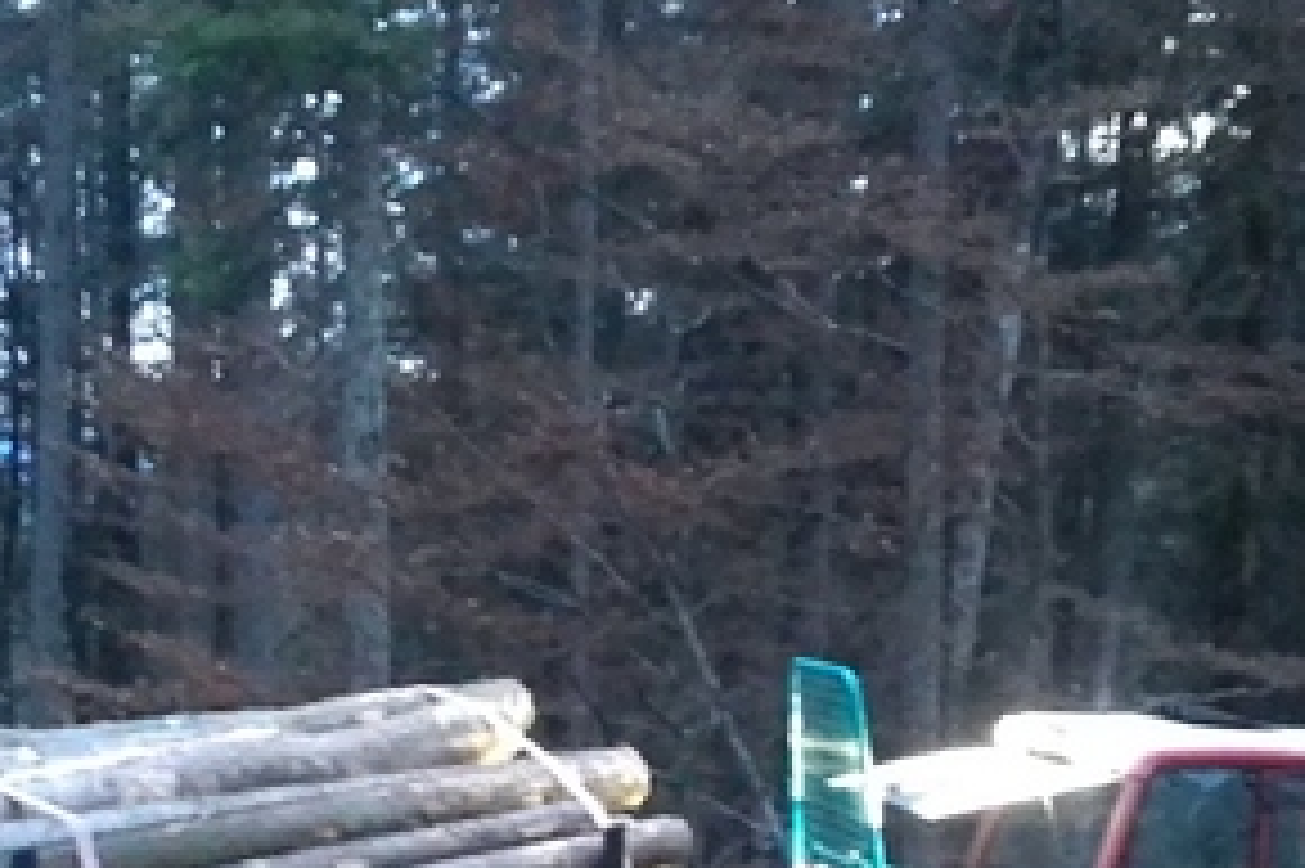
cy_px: 1070
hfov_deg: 22.9
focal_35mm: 89
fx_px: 3224
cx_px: 585
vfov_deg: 14.8
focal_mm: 3.3
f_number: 2.2
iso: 790
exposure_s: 1/8
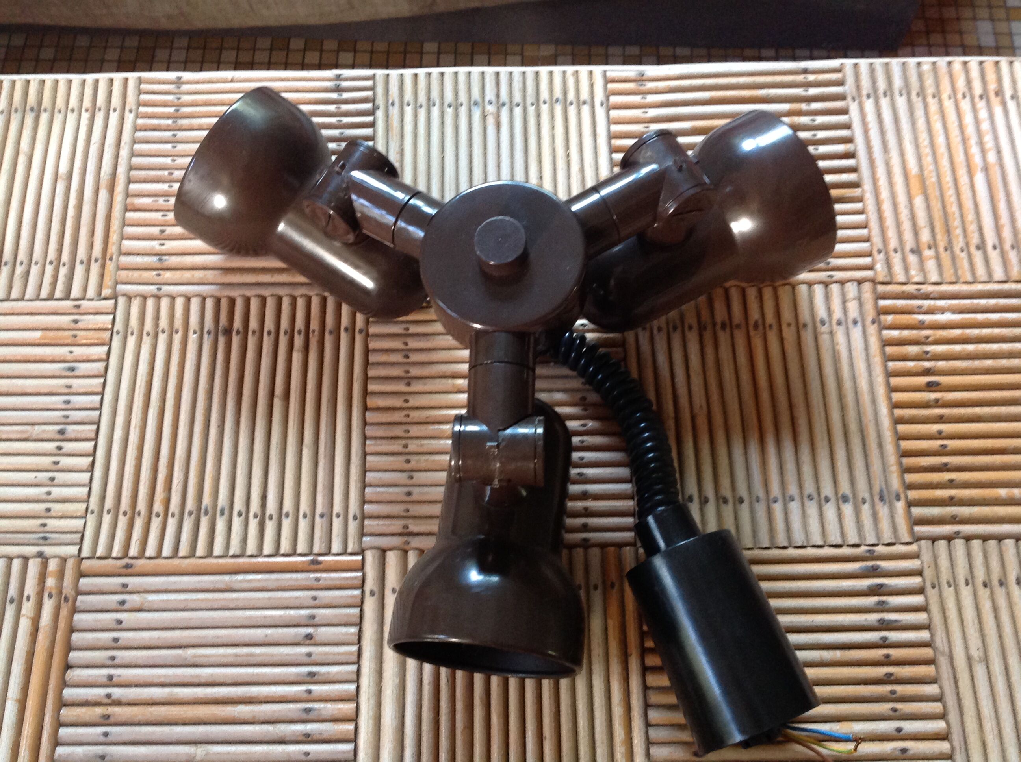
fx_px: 1031
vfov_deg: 40.6
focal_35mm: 35
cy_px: 381
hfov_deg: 52.7
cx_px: 510
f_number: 2.4
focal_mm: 4.28
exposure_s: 1/15
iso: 200
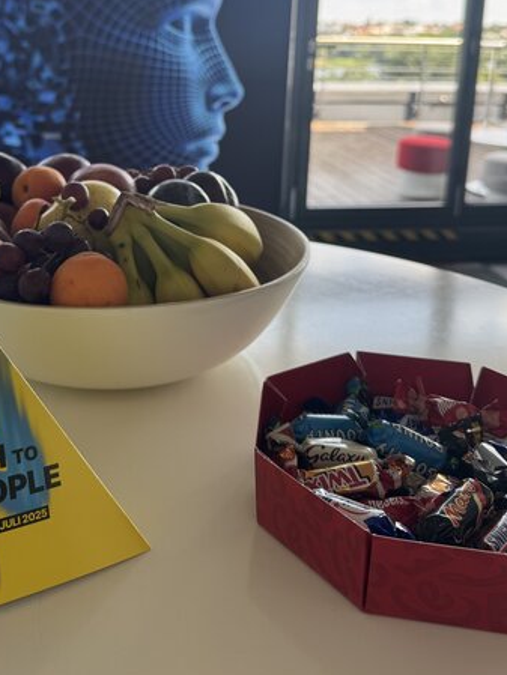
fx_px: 703
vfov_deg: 49.7
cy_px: 189
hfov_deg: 39.4
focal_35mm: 36
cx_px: 193
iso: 64
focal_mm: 6.76
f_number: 1.78
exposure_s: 1/139
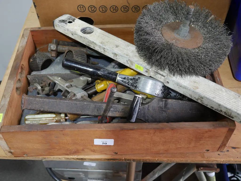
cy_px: 90
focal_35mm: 40
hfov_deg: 46.8
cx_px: 120
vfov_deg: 36.0
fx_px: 279
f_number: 4.5
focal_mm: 20
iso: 250
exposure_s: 1/60
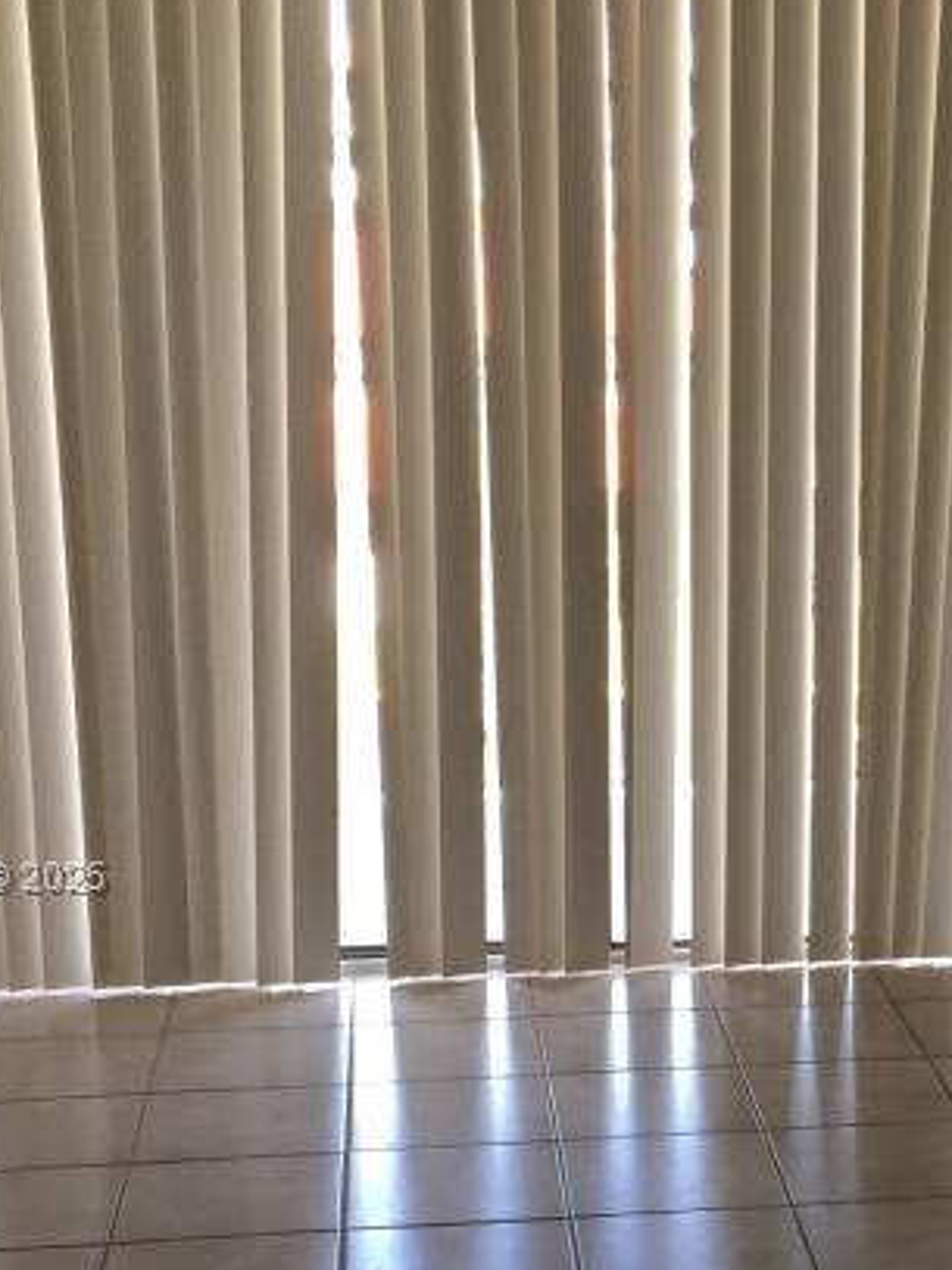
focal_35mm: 73
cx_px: 805
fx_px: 2678
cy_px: 880
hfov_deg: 19.9
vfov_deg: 26.5
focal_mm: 4.15
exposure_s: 1/30
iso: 32
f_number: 2.2
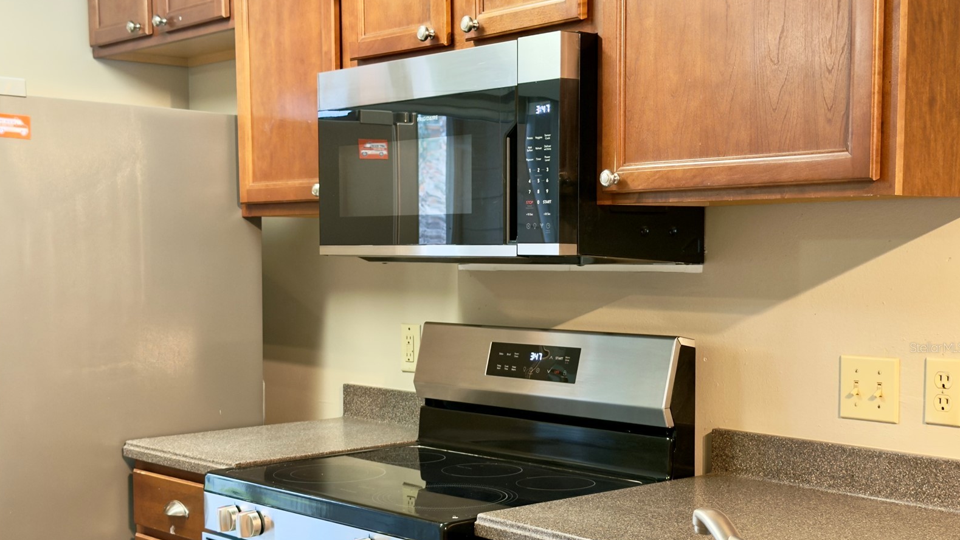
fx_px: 1349
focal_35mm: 53
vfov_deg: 22.6
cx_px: 481
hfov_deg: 39.2
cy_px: 347
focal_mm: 6.76
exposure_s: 1/40
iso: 320
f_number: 1.78
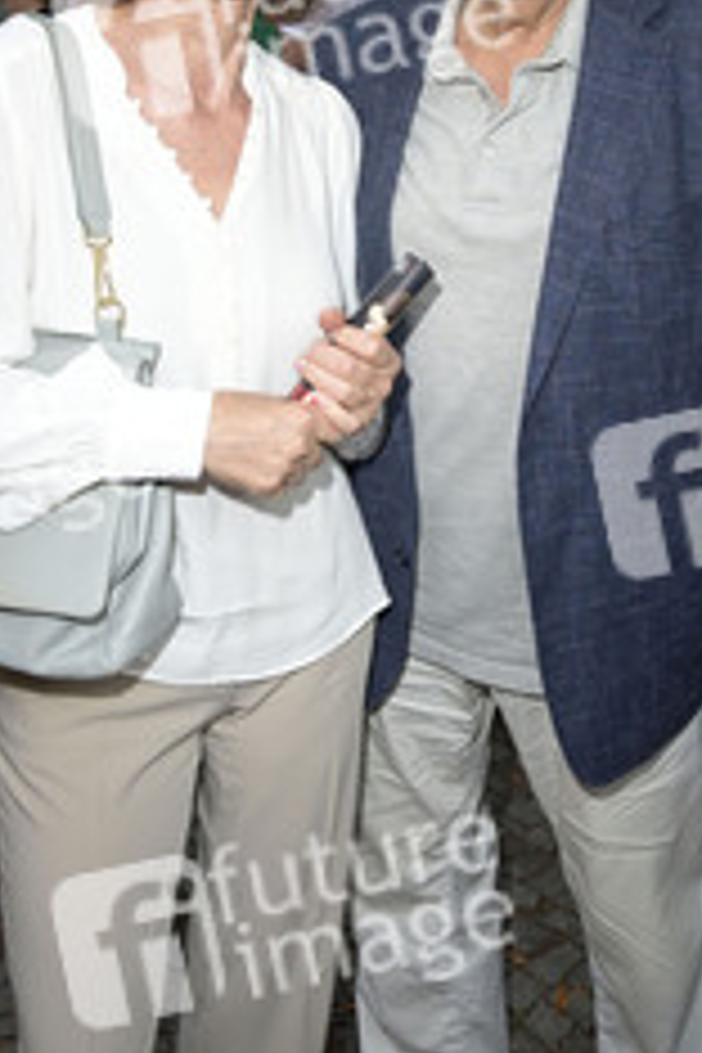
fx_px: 1199
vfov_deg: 45.6
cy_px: 248
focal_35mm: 41
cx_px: 414
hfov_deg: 32.6
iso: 2000
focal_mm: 24
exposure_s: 1/50
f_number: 6.3
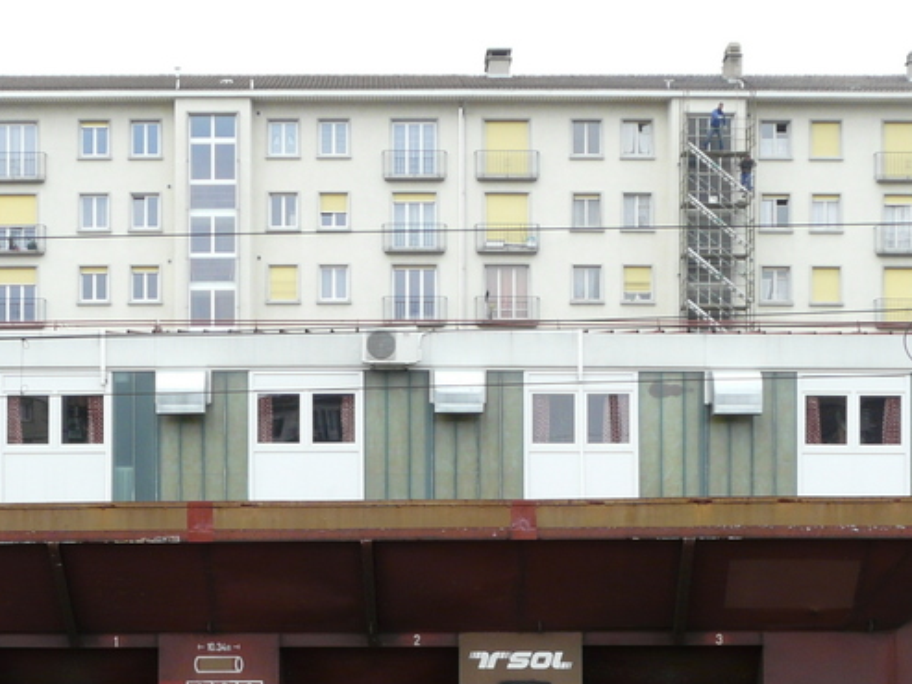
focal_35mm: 73
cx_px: 376
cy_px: 688
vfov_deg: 19.6
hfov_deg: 26.6
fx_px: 1924
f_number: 4
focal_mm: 5.9
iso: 100
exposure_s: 1/160
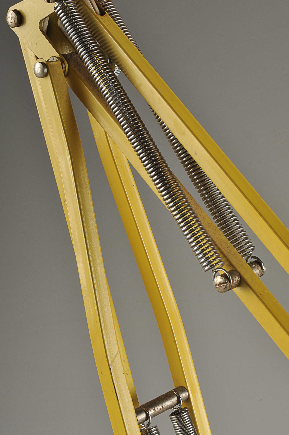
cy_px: 214
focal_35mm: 99
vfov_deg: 20.7
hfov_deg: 13.8
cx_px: 130
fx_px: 1190
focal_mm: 55
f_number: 20
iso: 100
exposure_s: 1/250
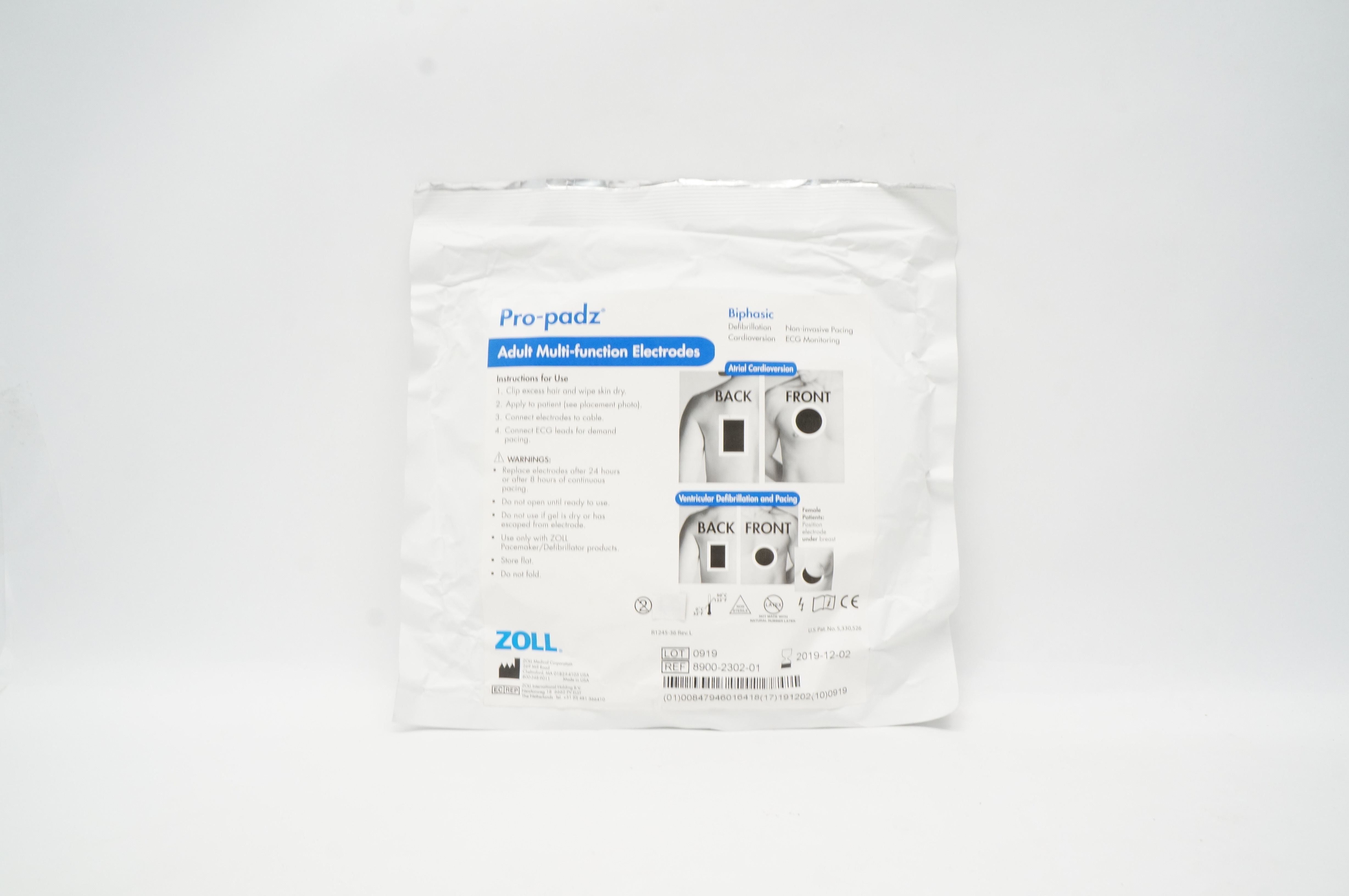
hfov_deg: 67.4
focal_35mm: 27
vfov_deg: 47.8
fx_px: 1011
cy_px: 448
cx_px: 674
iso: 800
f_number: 11
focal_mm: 18
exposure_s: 1/20
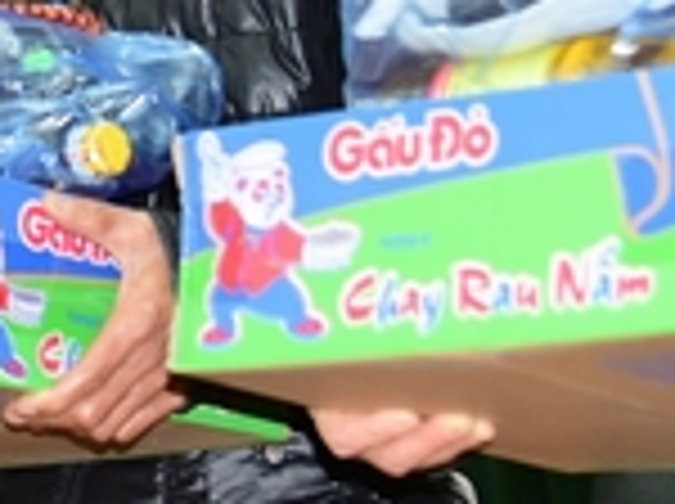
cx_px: -428
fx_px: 3738
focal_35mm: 192
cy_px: -266
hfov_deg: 9.9
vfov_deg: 7.6
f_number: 4
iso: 1000
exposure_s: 1/40
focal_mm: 46
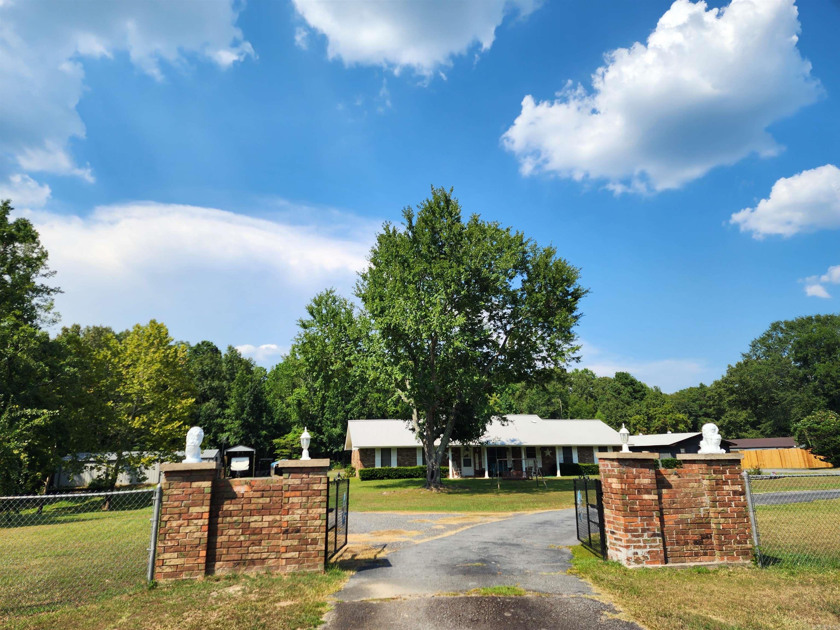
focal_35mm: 23
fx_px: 558
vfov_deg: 58.9
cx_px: 420
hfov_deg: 73.9
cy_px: 315
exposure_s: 1/1142
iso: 12
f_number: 1.8
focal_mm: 6.4
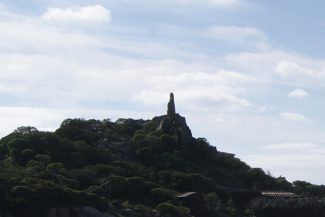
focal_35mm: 132
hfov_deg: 15.0
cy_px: 167
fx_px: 1195
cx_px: 375
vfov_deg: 10.4
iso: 100
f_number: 13
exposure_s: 1/320
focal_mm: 35
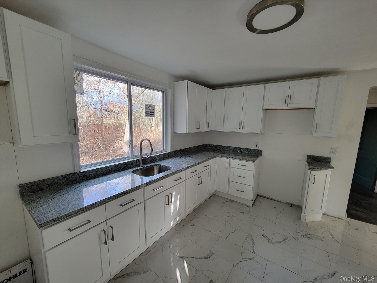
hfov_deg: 106.2
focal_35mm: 13
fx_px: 142
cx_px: 188
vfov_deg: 89.9
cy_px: 142
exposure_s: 1/60
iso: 100
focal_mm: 2.2
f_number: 2.2
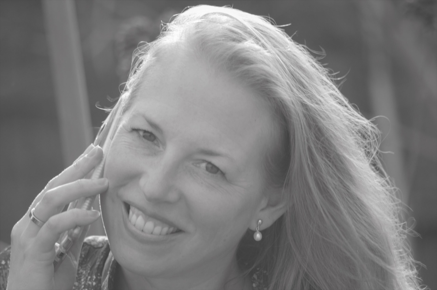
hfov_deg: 4.6
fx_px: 5457
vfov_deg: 3.0
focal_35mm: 450
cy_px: 145
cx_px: 218
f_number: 5.6
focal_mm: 300
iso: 100
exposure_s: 1/80
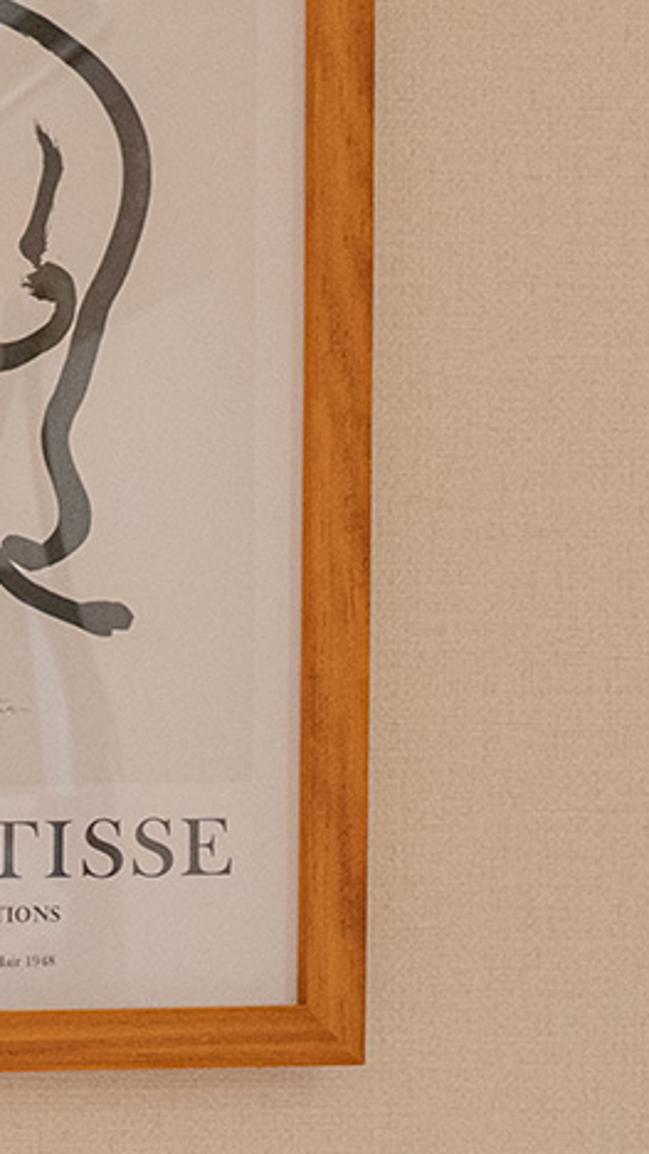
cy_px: 921
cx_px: -1567
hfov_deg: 8.4
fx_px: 3368
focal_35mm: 110
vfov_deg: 19.3
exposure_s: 1/100
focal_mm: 24
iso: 800
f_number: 3.5
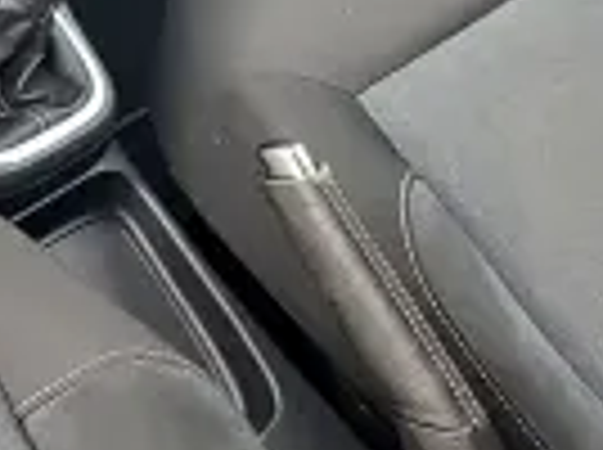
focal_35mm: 110
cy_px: -450
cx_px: -274
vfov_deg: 12.0
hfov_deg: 16.5
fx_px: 1913
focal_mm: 5.56
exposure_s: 1/130
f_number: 1.8
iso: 100
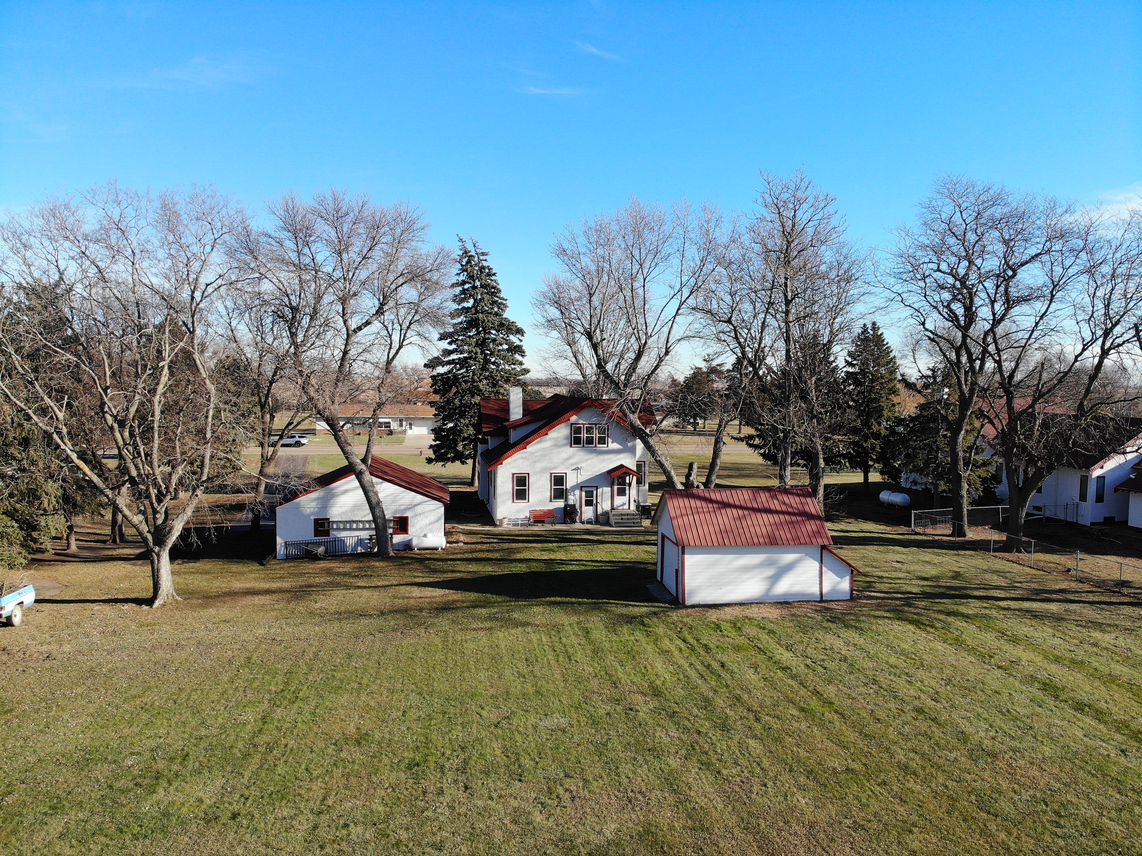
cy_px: 428
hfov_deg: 71.6
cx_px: 571
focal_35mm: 24
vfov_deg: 56.8
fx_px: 792
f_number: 2.8
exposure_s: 1/626
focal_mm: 4.5
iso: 100
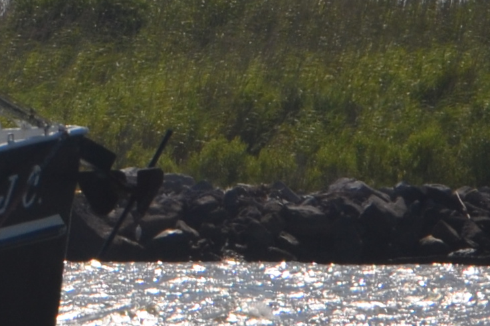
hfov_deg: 1.2
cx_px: -1072
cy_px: -611
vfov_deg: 0.8
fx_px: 22484
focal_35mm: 1652
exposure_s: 1/2000
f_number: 8
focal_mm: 165
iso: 220
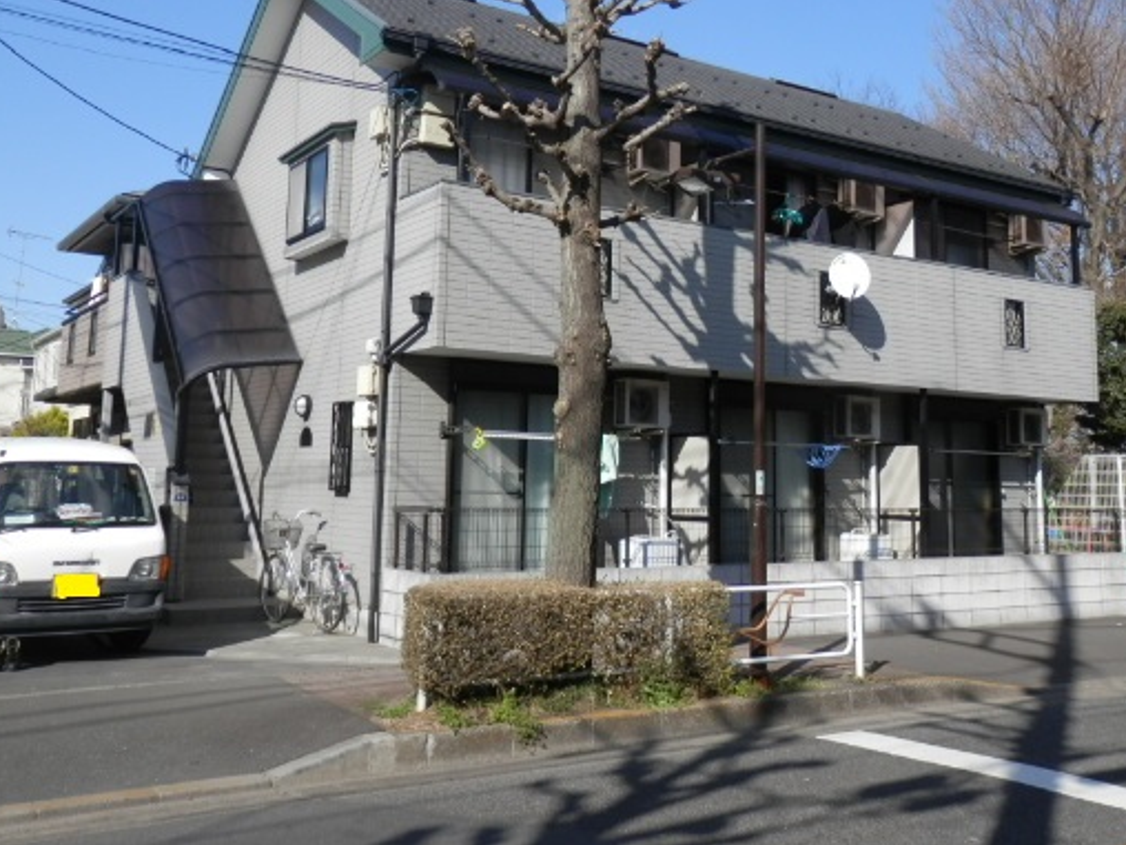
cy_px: 317
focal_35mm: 34
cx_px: 610
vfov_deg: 41.5
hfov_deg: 53.9
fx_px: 1106
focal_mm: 5
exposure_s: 1/125
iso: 80
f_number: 9
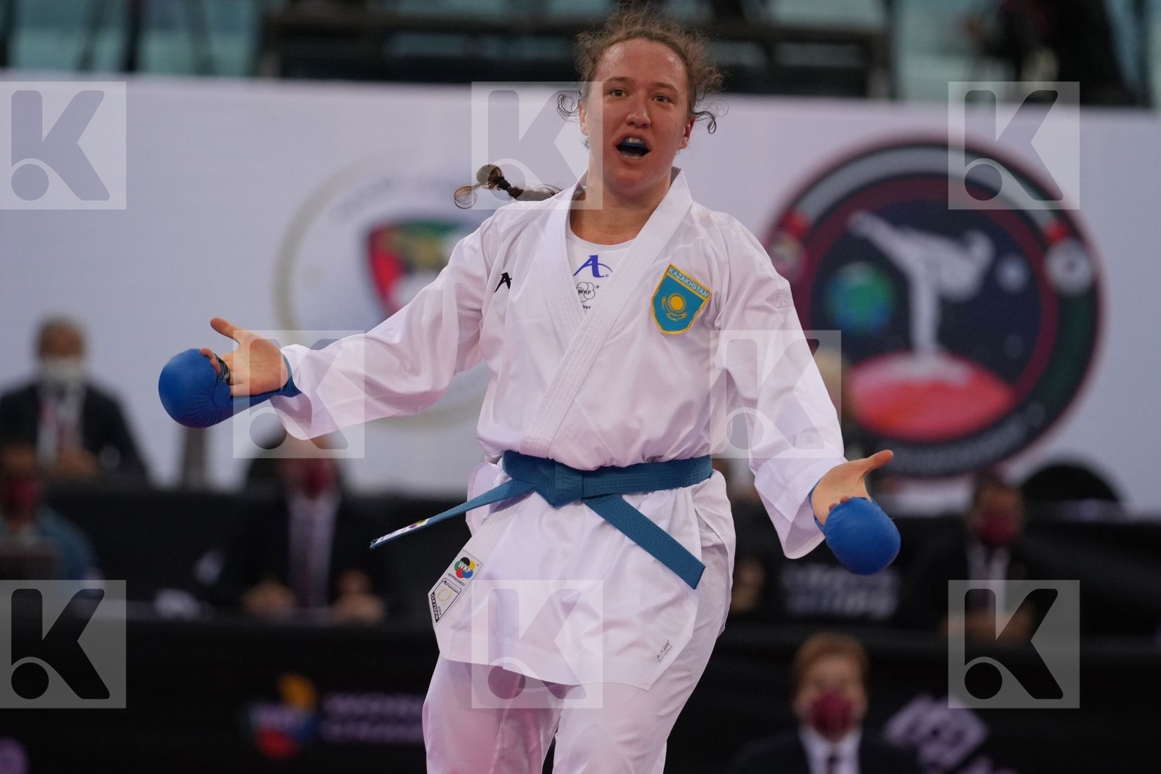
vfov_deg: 4.2
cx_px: 537
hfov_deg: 6.3
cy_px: 394
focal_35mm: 327
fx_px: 10546
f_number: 2.8
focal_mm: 200
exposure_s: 1/1000
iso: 1600
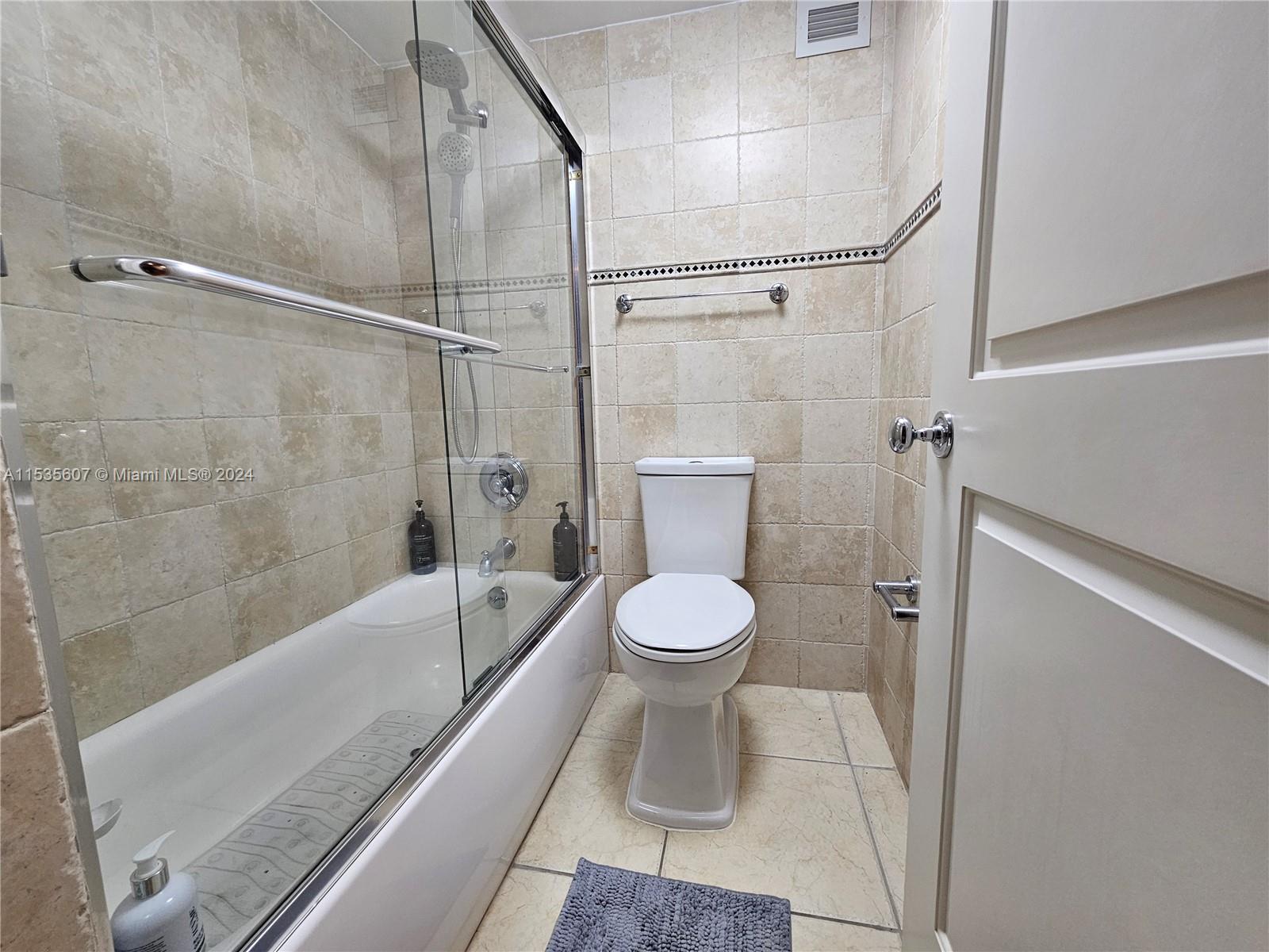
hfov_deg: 106.2
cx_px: 634
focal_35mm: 13
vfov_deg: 89.9
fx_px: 477
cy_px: 476
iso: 125
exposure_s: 1/60
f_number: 2.2
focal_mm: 2.2
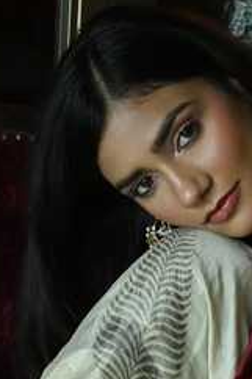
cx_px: 227
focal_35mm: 139
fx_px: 1461
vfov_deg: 14.5
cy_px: 380
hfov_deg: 9.8
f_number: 5.6
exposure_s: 1/125
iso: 2500
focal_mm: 43
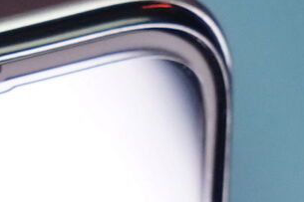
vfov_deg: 4.6
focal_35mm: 296
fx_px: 2498
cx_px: -352
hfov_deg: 6.7
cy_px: 291
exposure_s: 1/160
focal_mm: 47
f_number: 8
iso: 1600
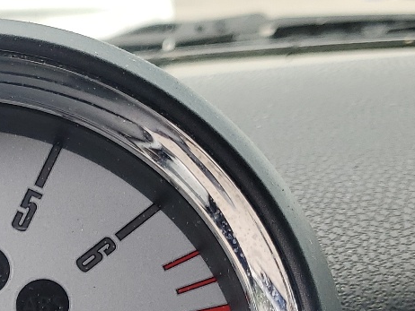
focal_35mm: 90
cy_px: 422
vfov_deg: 15.5
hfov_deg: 19.9
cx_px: -132
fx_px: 1080
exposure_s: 1/476
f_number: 1.5
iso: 50
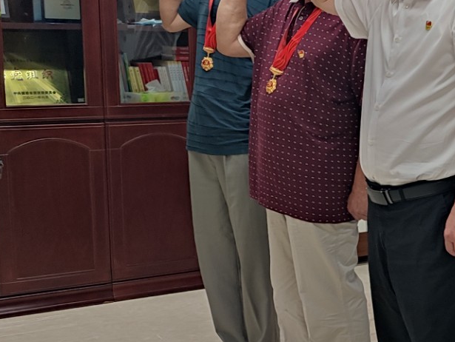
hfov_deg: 22.6
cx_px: 574
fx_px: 1026
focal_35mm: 78
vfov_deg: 18.9
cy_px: 195
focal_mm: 5.96
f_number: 1.75
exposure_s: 1/33
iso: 236
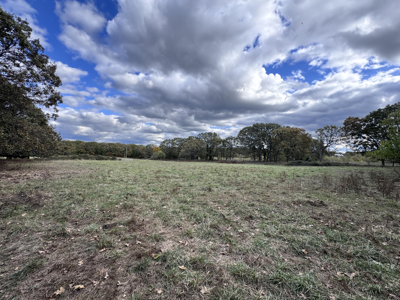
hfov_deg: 102.1
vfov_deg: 85.7
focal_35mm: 14
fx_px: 162
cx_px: 200
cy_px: 150
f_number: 2.2
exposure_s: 1/352
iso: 50
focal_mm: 2.22
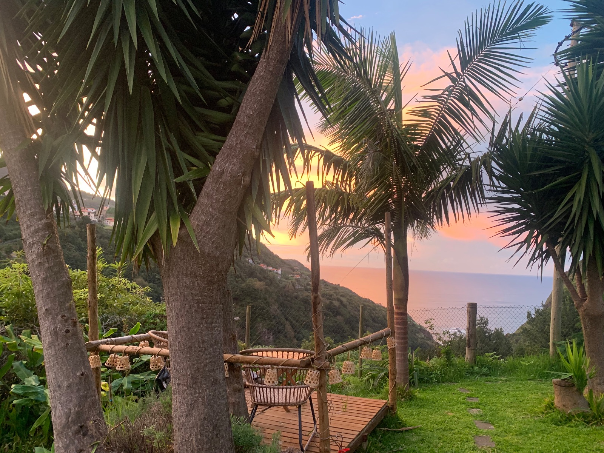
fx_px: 454
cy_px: 226
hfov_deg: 67.3
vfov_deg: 53.1
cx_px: 302
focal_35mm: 26
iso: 160
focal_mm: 4.25
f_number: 1.8
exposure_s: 1/60
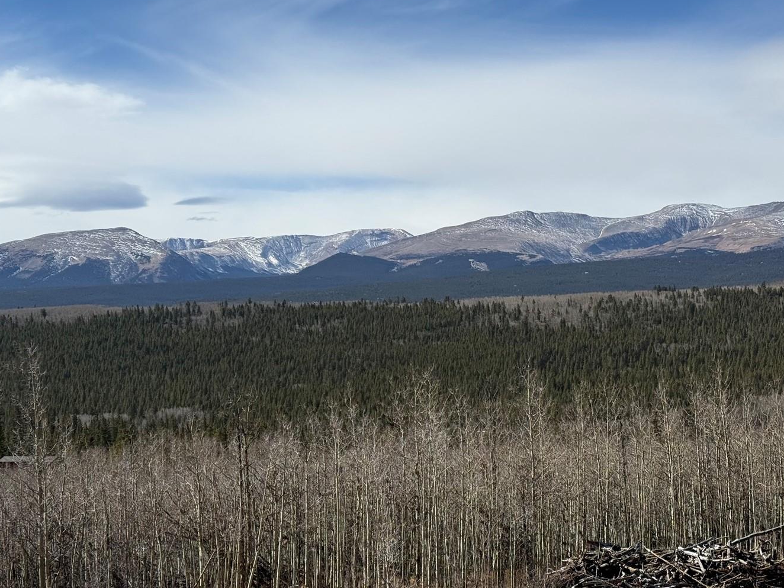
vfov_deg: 25.2
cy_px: 318
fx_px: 1314
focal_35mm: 58
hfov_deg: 33.2
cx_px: 432
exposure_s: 1/11364
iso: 100
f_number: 1.78
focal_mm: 6.76
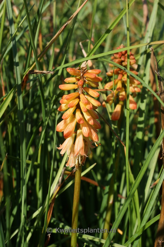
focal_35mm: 75
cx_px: 82
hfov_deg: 18.2
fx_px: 513
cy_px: 124
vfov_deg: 27.0
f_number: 9
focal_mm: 50
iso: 100
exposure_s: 1/160
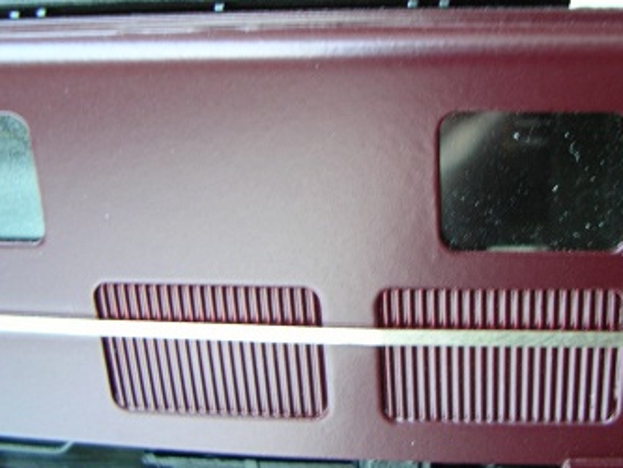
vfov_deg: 27.9
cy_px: 156
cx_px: 413
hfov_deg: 36.5
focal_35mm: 52
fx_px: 936
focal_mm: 5.8
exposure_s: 1/5.6
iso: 50
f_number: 2.8
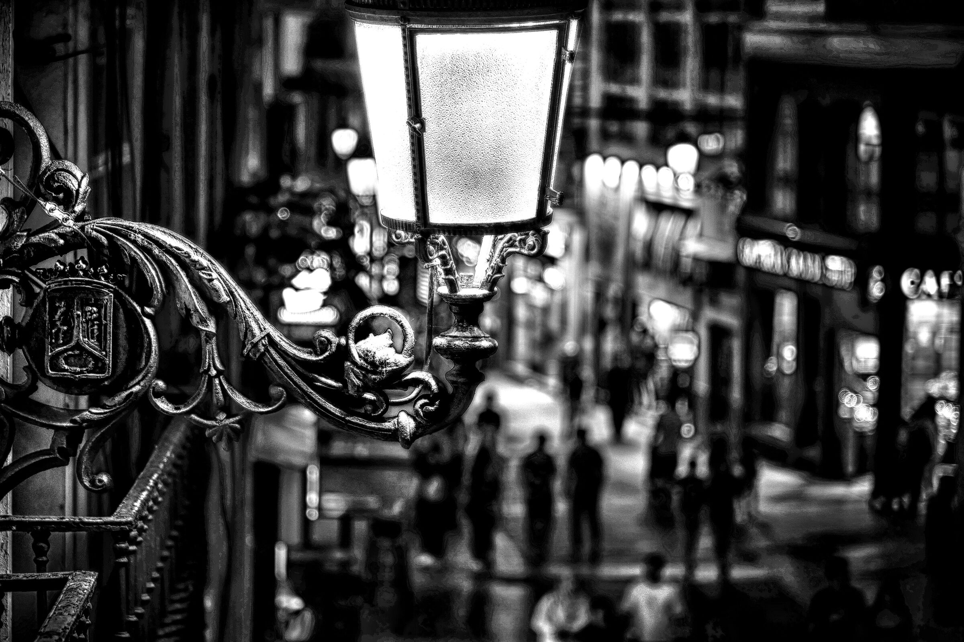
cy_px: 321
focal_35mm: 120
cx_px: 482
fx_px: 3211
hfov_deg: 17.1
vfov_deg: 11.4
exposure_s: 1/30
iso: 200
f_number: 4
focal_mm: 120
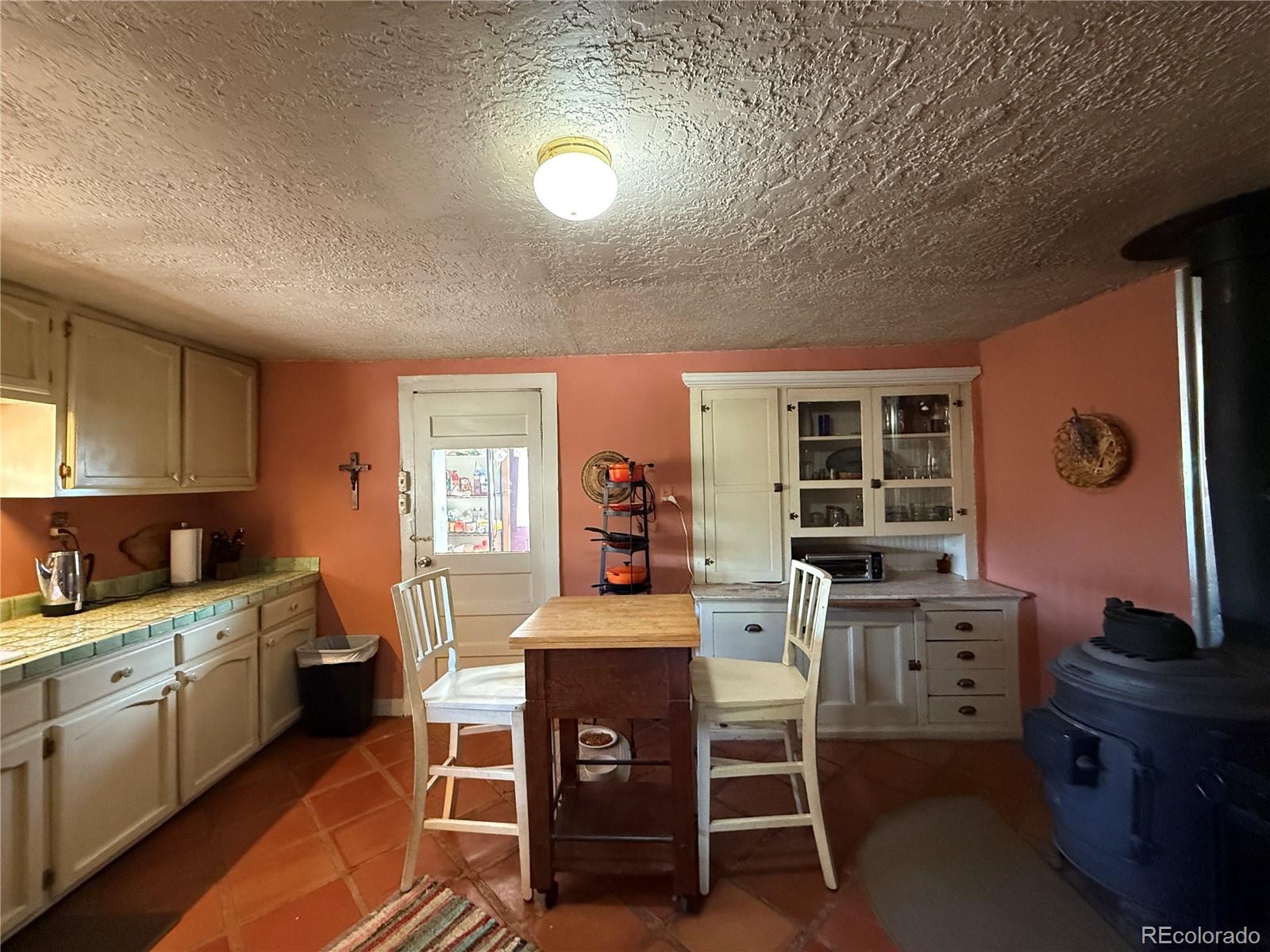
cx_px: 635
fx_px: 514
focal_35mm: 14
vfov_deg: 85.7
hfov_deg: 102.1
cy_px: 476
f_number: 2.2
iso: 800
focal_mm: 2.22
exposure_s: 1/60
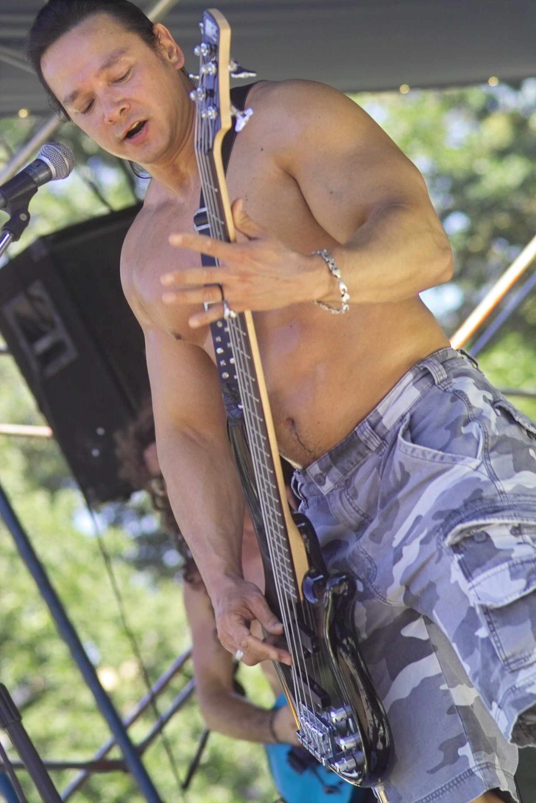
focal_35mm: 179
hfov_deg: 7.7
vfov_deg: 11.5
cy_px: 402
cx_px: 268
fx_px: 3997
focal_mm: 105
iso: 200
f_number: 4
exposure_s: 1/180
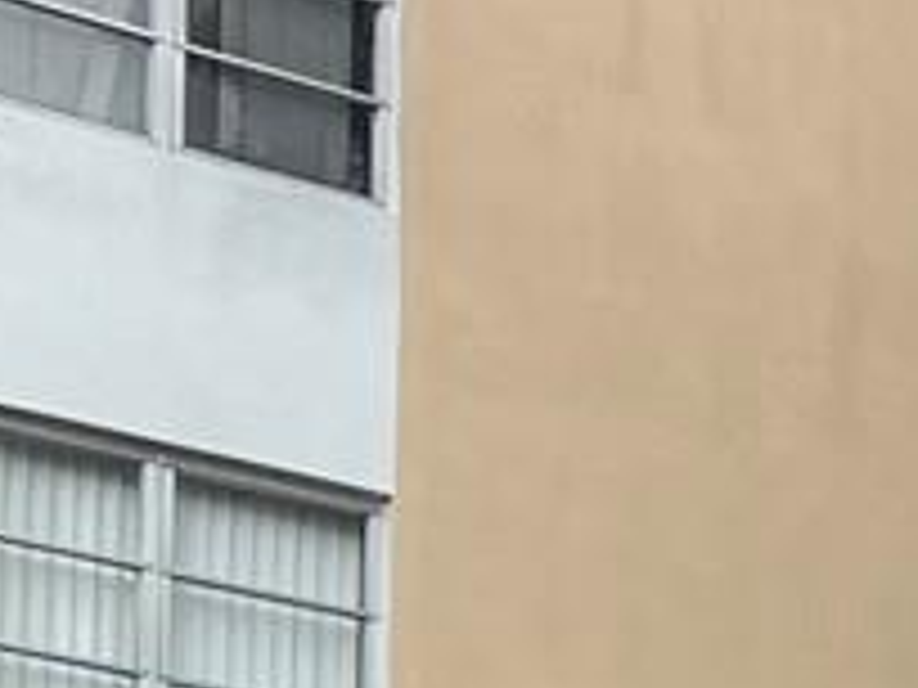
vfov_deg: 6.8
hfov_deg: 8.8
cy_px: 1821
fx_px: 5410
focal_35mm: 204
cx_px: 2200
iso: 50
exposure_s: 1/575
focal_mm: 5.7
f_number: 1.5
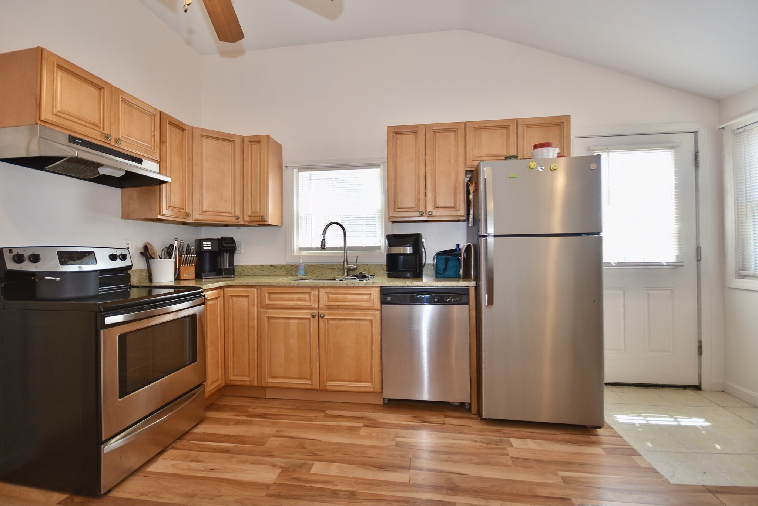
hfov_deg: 100.4
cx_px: 379
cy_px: 253
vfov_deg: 77.4
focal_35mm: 15
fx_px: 316
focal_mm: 10
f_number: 4
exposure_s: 1/60
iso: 220
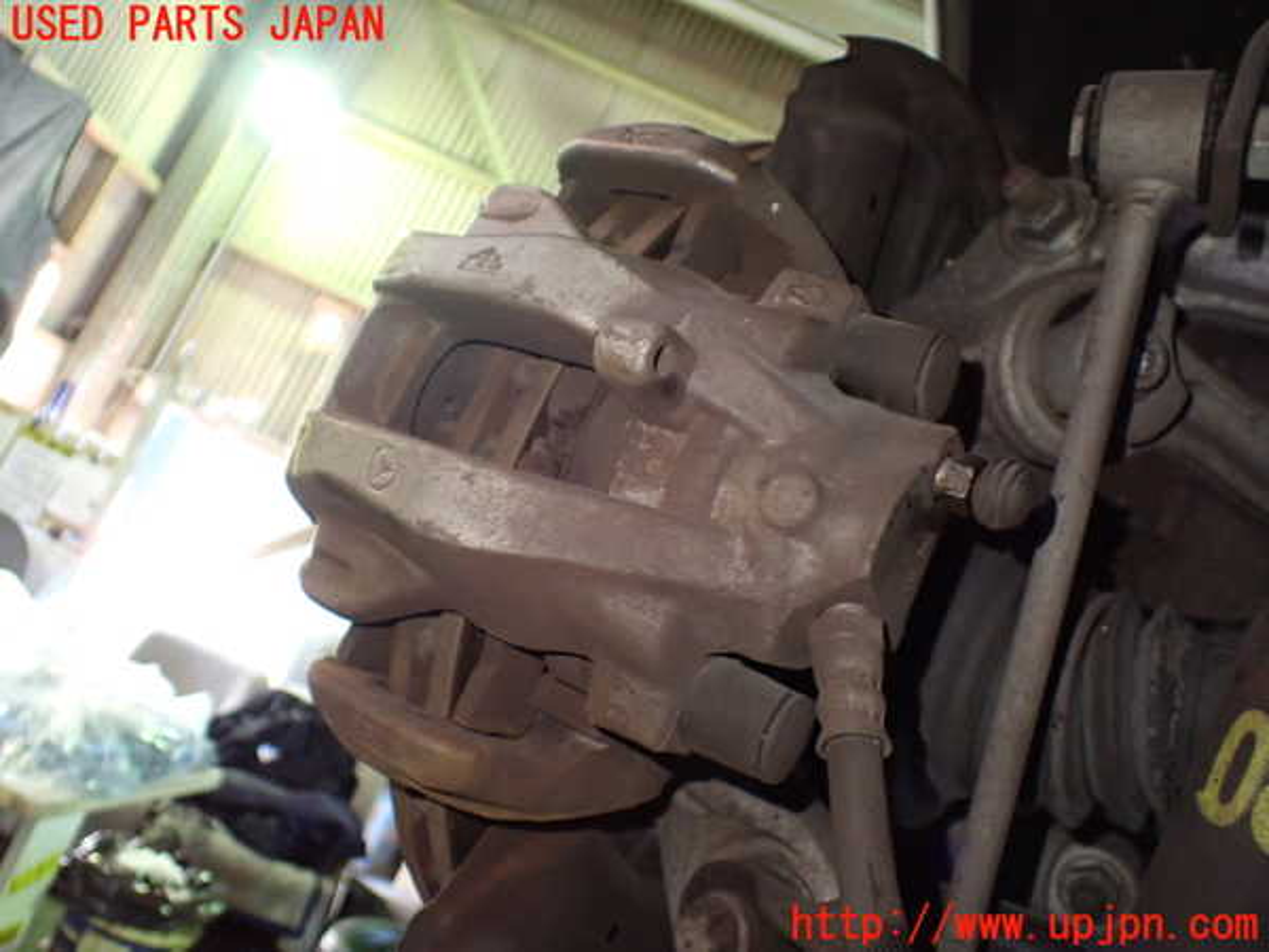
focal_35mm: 30
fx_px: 1100
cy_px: 476
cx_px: 634
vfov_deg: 46.8
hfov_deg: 60.0
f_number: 2.3
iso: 800
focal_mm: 5.4
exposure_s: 1/50
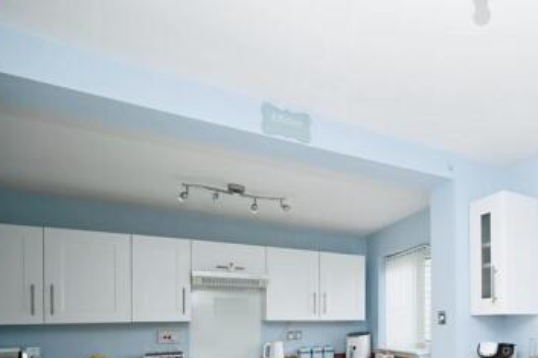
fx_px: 388
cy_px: 308
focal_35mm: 26
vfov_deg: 45.7
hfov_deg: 61.6
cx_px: 455
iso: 200
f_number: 4
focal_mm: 14
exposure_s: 1/60
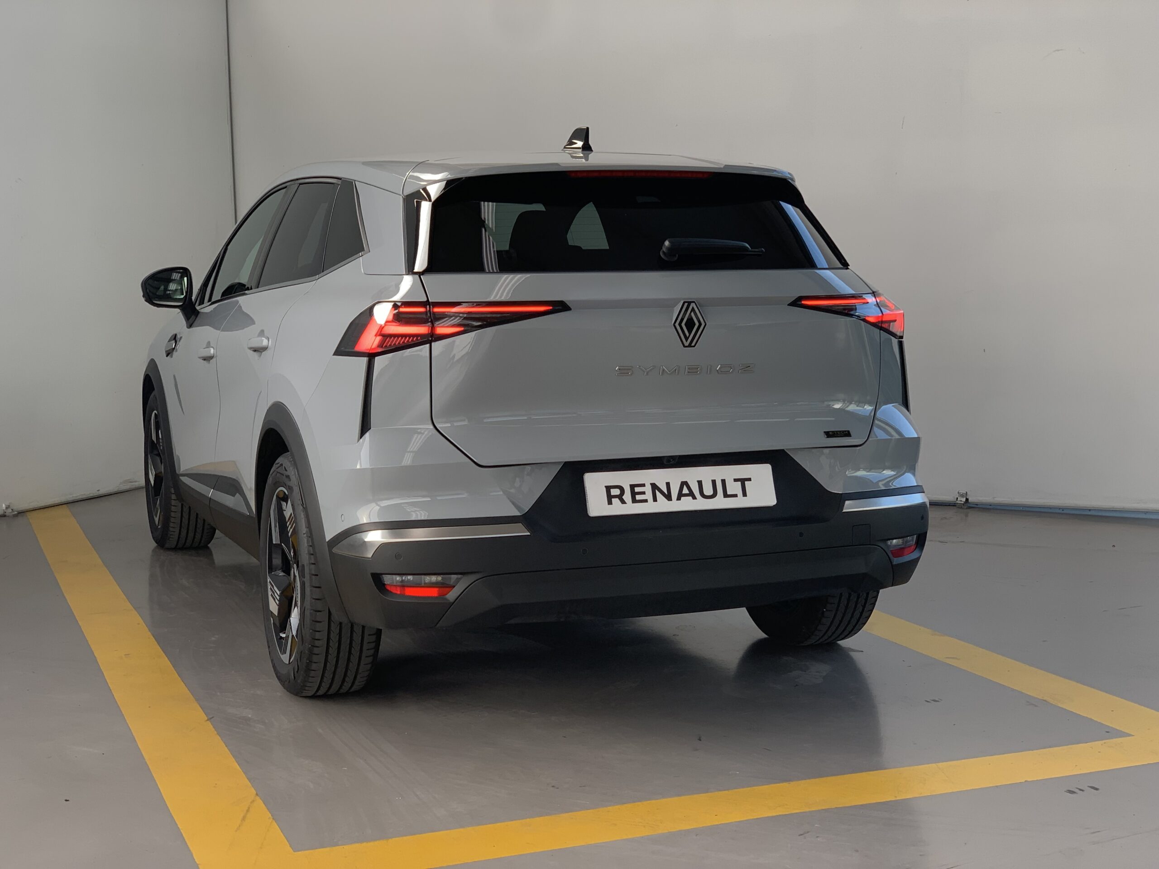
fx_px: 1741
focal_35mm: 52
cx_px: 580
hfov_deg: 36.8
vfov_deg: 28.0
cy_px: 434
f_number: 2.4
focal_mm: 6
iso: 40
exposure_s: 1/122
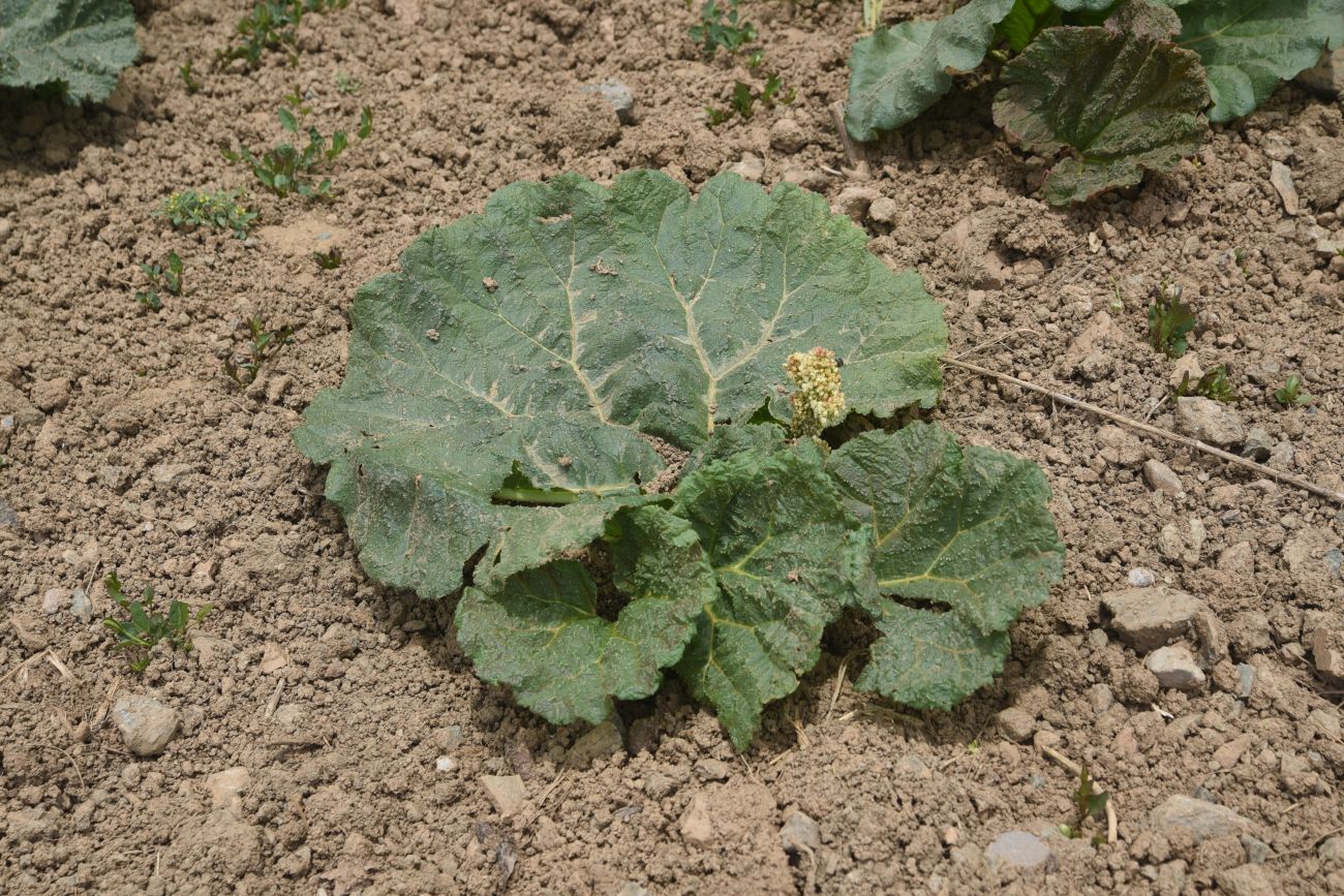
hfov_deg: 35.6
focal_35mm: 56
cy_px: 448
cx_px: 672
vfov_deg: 24.2
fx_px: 2091
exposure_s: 1/250
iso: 160
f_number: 9
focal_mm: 56
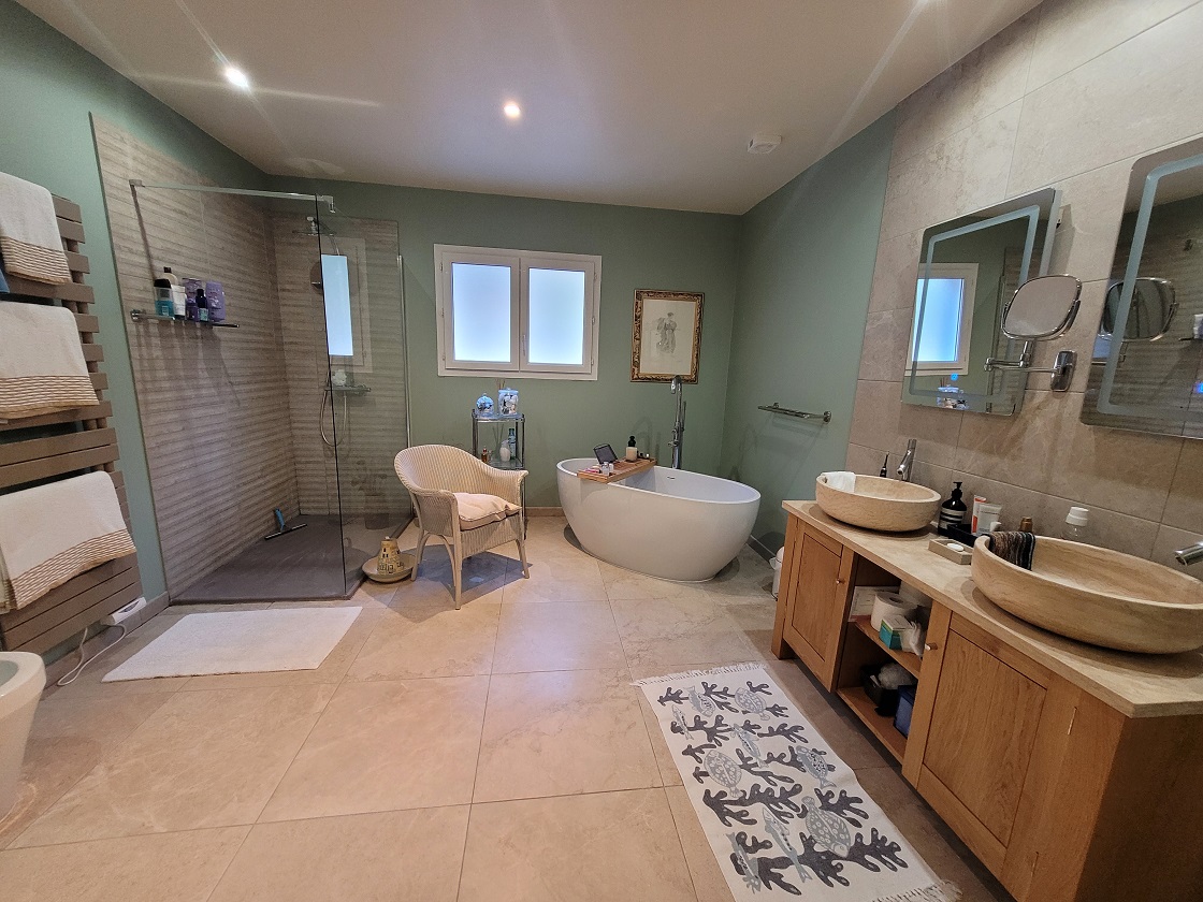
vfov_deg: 89.9
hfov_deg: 106.2
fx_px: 452
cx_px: 602
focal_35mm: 13
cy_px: 451
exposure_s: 1/33
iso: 320
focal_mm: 1.74
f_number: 2.2
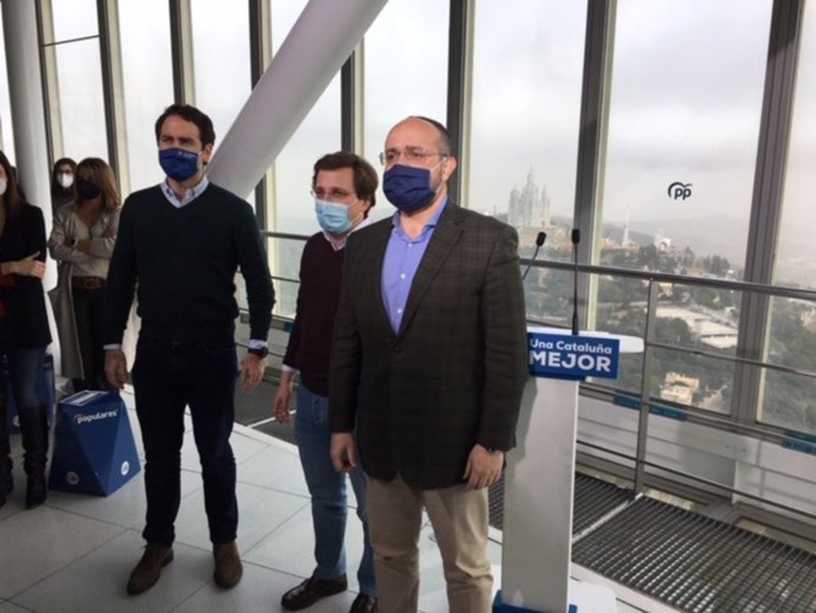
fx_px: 684
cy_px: 306
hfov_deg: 61.6
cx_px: 408
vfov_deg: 48.3
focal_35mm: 29
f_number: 2.2
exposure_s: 1/663
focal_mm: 4.15
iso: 25
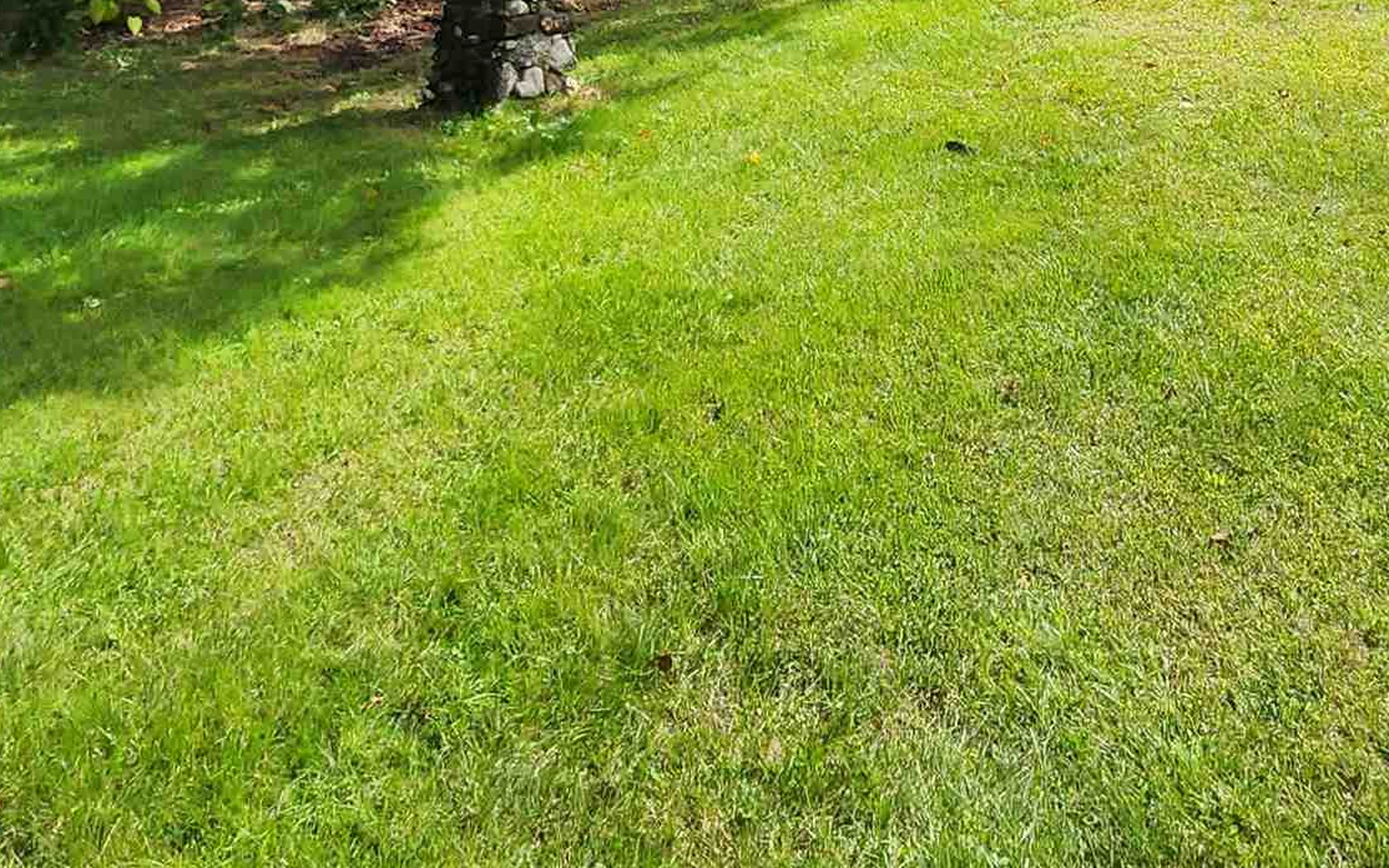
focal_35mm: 38
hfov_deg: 51.4
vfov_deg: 26.0
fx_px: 1438
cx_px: 800
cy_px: -389
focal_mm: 2.2
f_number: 2.2
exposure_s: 1/1202
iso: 50
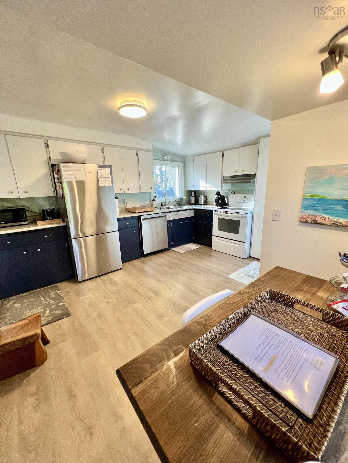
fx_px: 174
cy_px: 232
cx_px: 174
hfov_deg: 89.9
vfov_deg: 106.2
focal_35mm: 13
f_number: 1.8
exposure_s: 1/120
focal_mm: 1.57
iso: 160
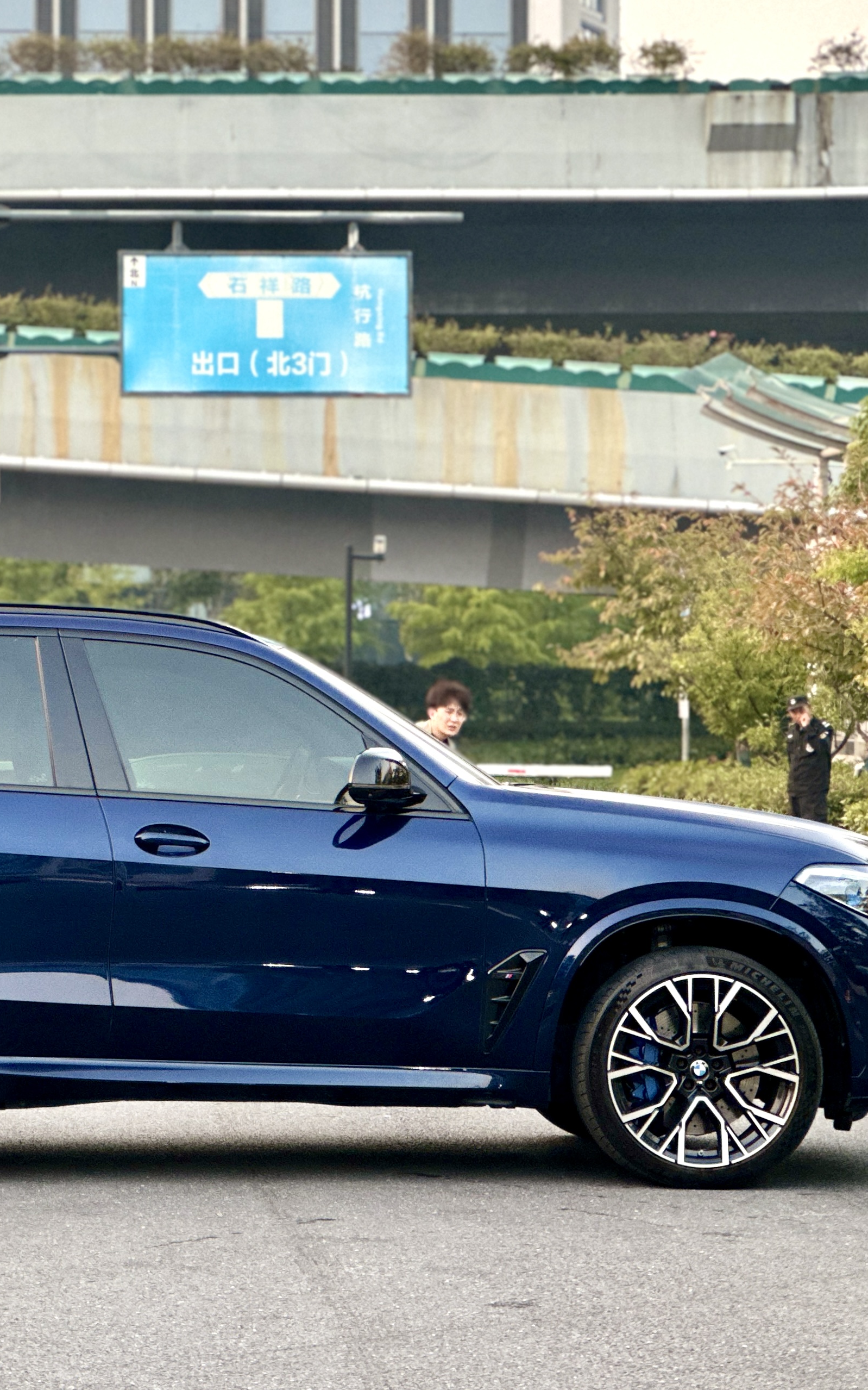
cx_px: 174
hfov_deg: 12.0
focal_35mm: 109
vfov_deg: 19.1
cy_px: 694
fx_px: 4126
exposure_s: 1/63
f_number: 2.8
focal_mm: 9
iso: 250
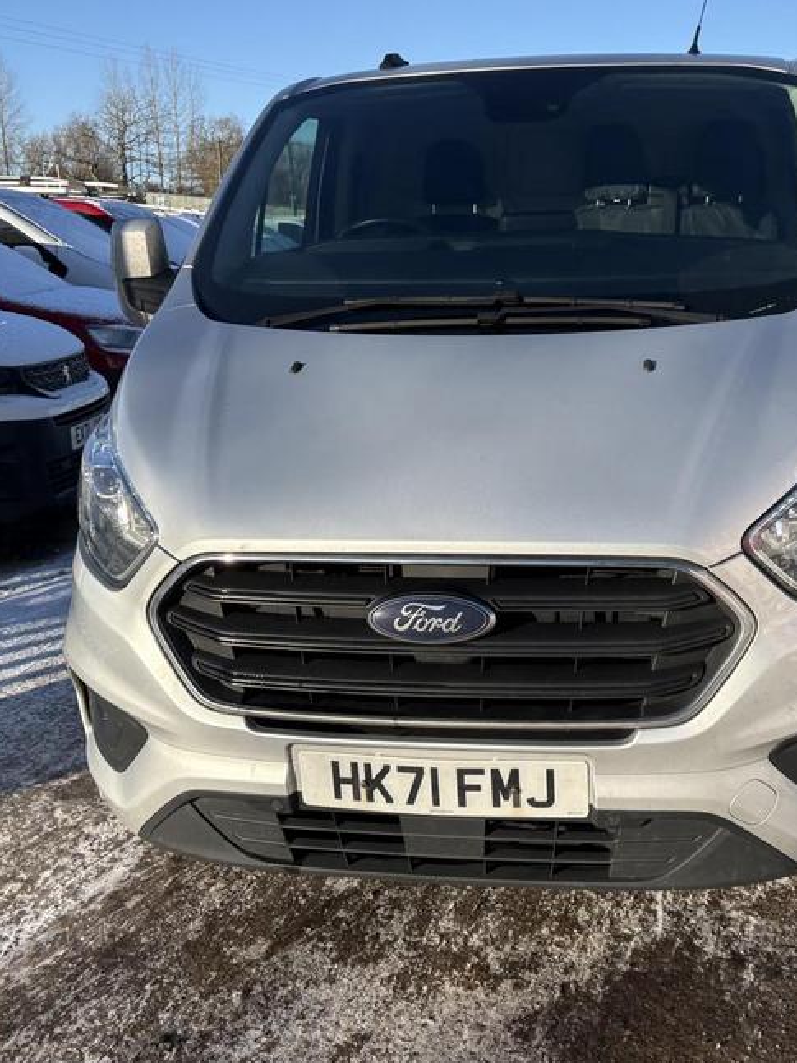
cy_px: 519
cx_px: 546
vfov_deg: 51.4
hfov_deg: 39.1
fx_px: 1106
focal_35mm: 36
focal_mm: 5.96
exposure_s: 1/2208
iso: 50
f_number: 1.6
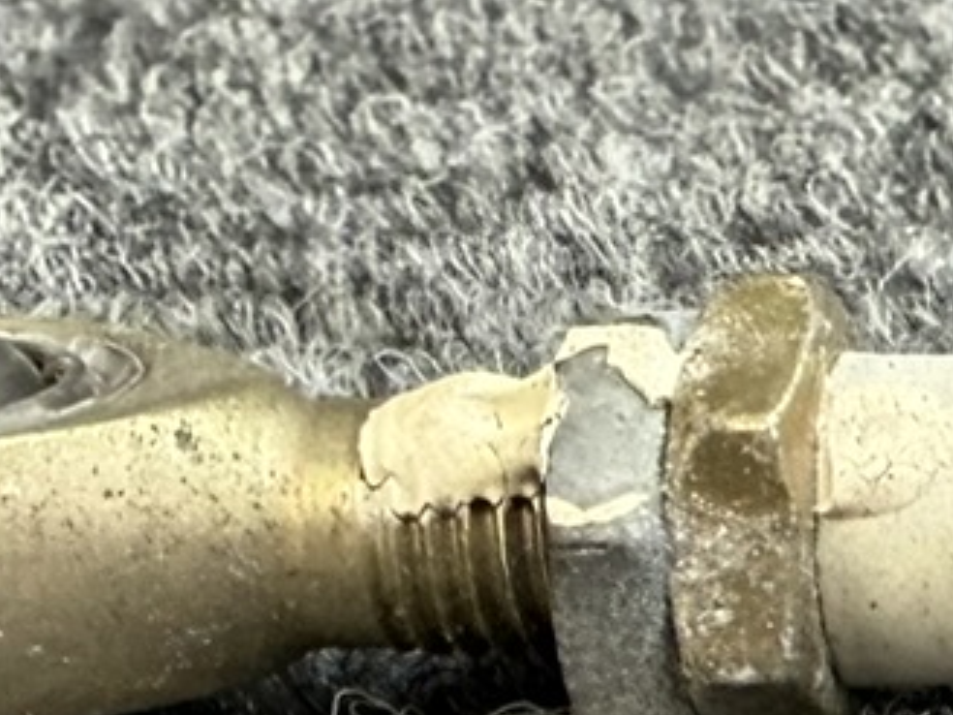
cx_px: 2005
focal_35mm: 150
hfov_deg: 11.6
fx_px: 4130
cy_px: 599
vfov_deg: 9.9
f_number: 2.2
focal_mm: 2.22
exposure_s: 1/60
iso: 250
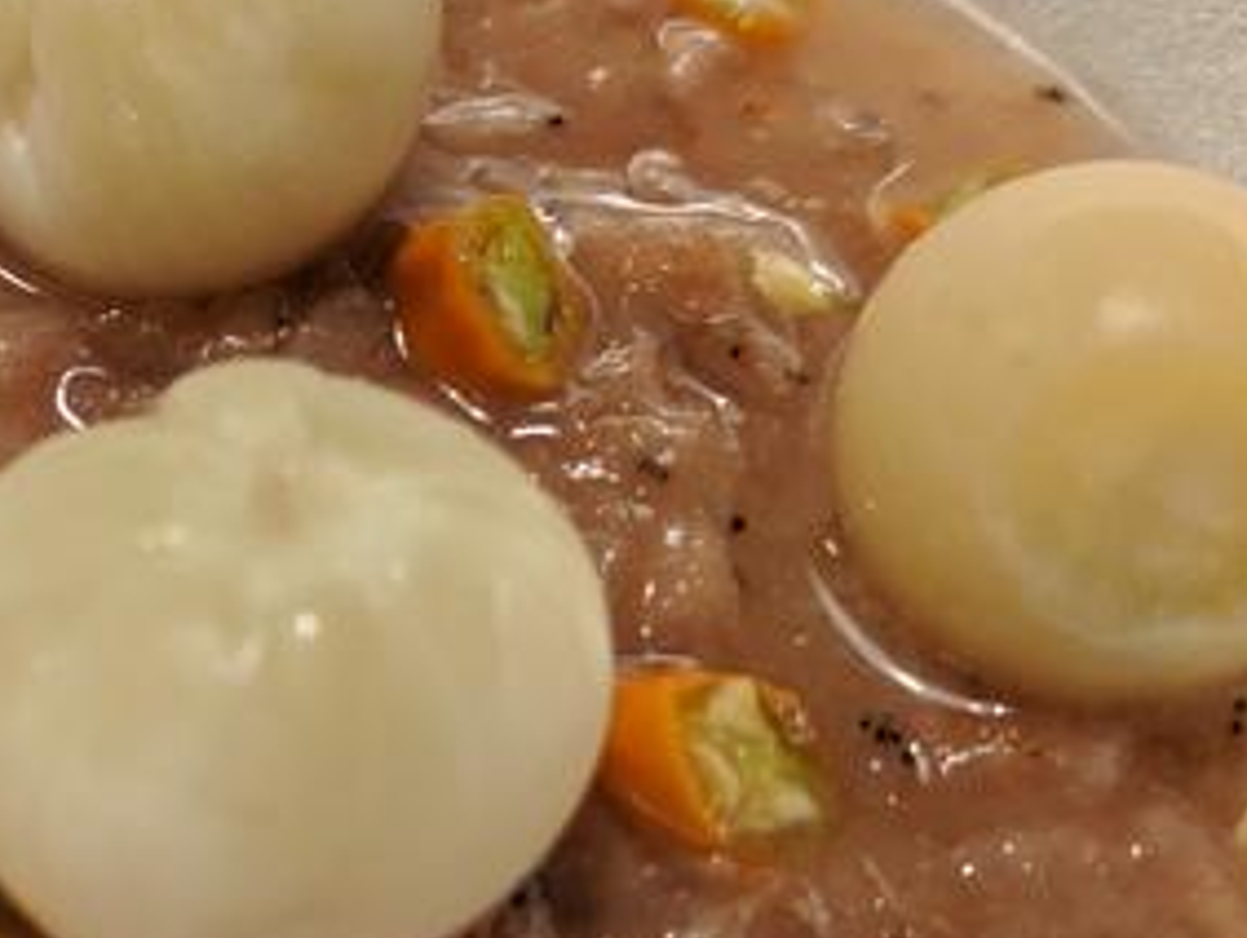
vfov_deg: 24.7
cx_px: 102
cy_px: 615
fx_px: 2127
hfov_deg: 31.0
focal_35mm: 59
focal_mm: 4.67
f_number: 2
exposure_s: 1/40
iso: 380
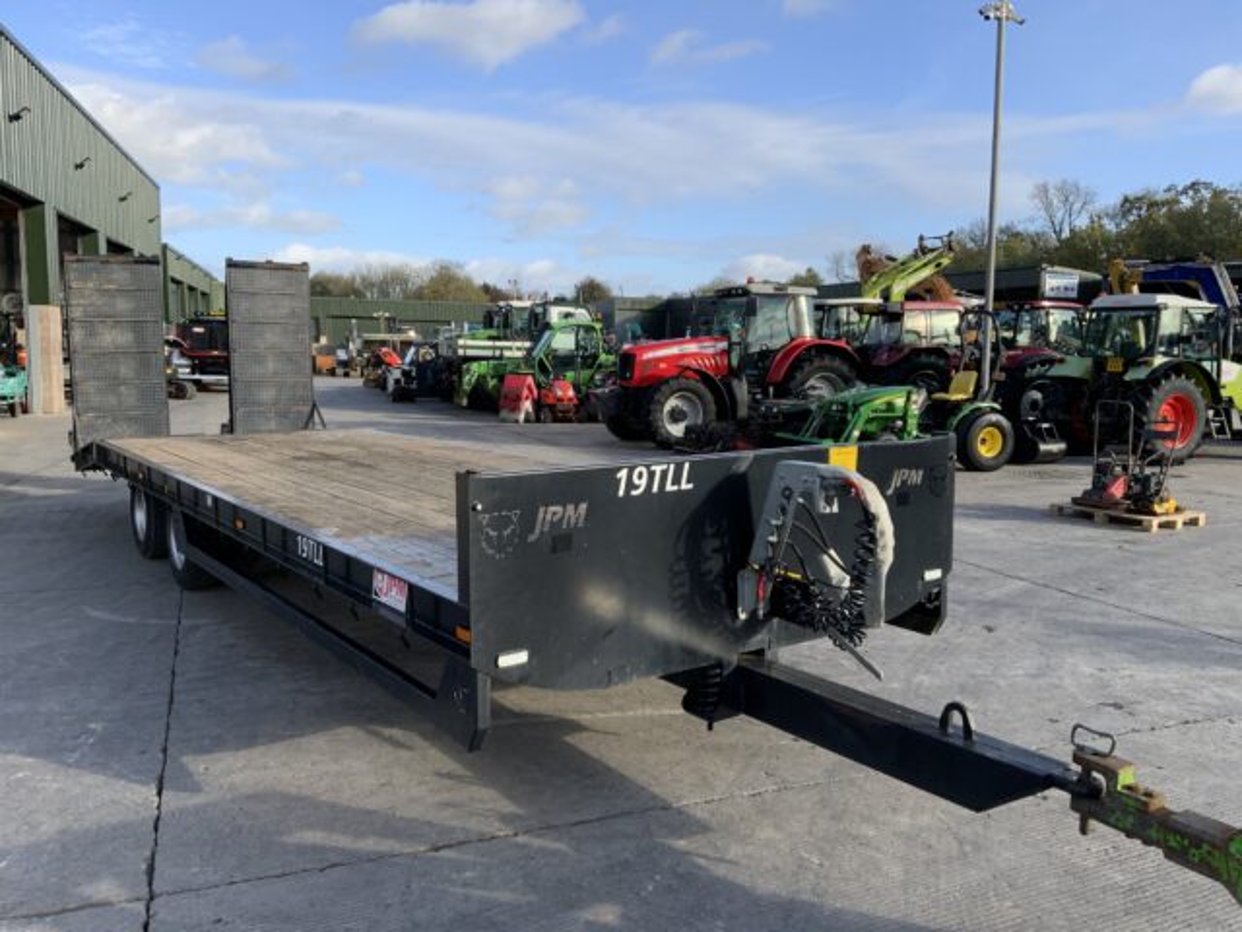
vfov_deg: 48.2
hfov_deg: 61.7
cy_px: 466
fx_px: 1041
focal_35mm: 29
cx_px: 621
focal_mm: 3
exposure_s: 1/869
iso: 16
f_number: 1.8
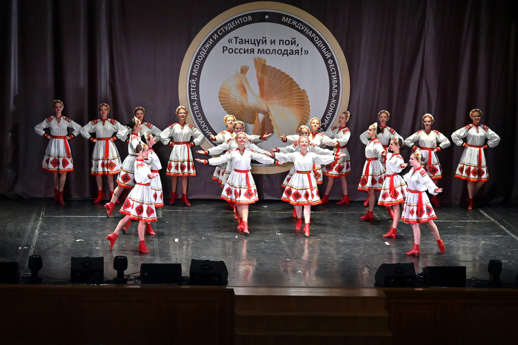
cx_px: 259
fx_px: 1079
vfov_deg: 18.2
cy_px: 172
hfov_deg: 27.0
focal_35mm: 75
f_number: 5.6
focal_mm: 50
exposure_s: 1/350
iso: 1600
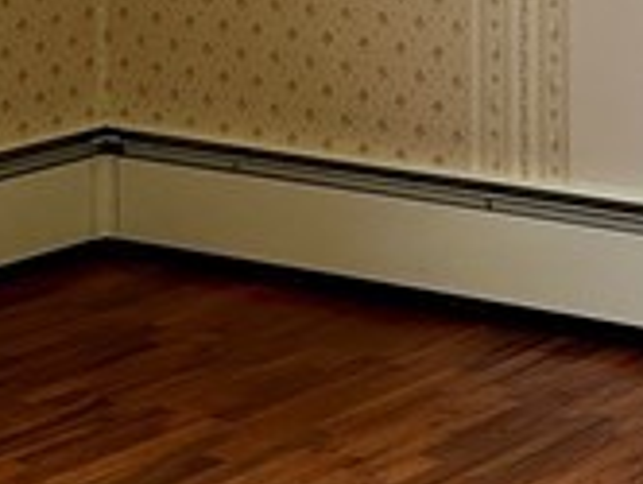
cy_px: -298
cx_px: 635
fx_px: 2753
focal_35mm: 148
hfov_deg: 13.2
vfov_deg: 9.7
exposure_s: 1/121
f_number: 1.78
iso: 160
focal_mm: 6.86
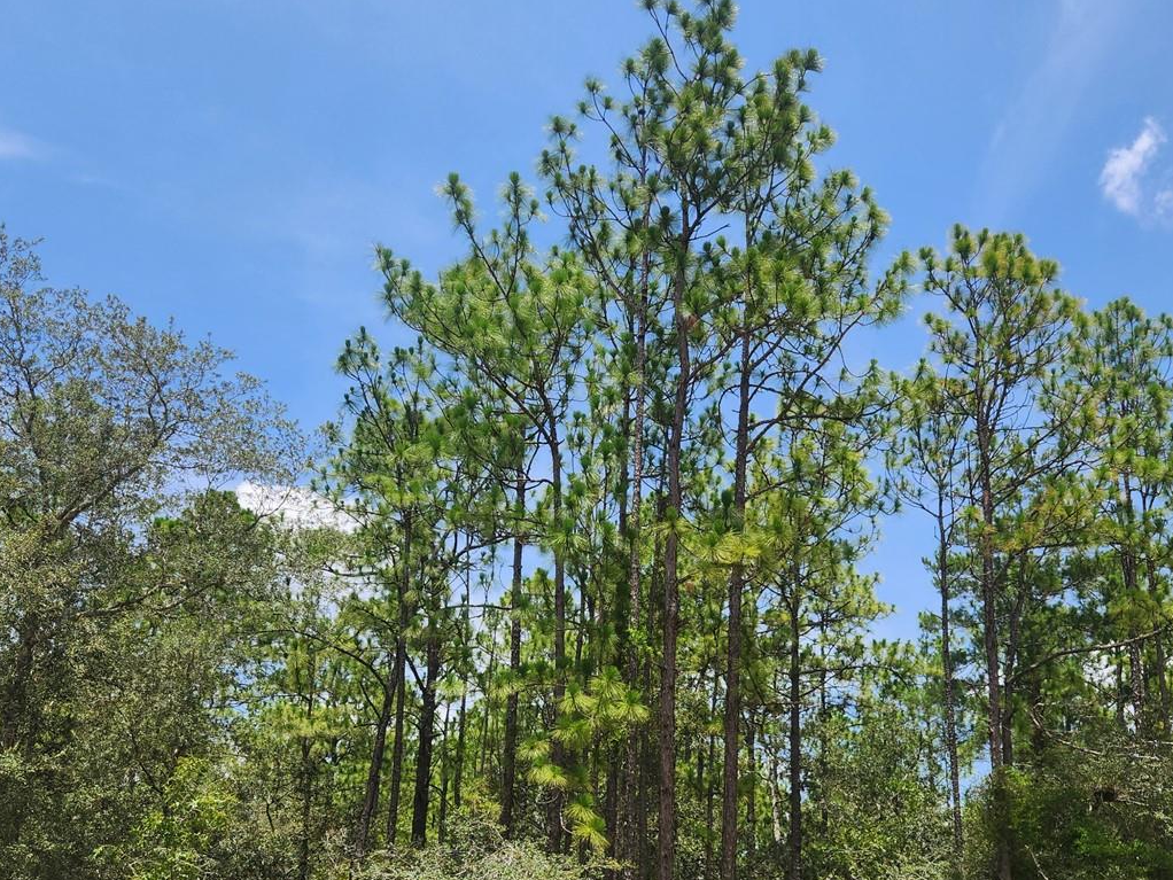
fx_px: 1220
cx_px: 603
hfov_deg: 51.3
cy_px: 647
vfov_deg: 38.8
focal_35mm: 36
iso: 20
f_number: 1.8
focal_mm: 5.4
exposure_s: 1/1269
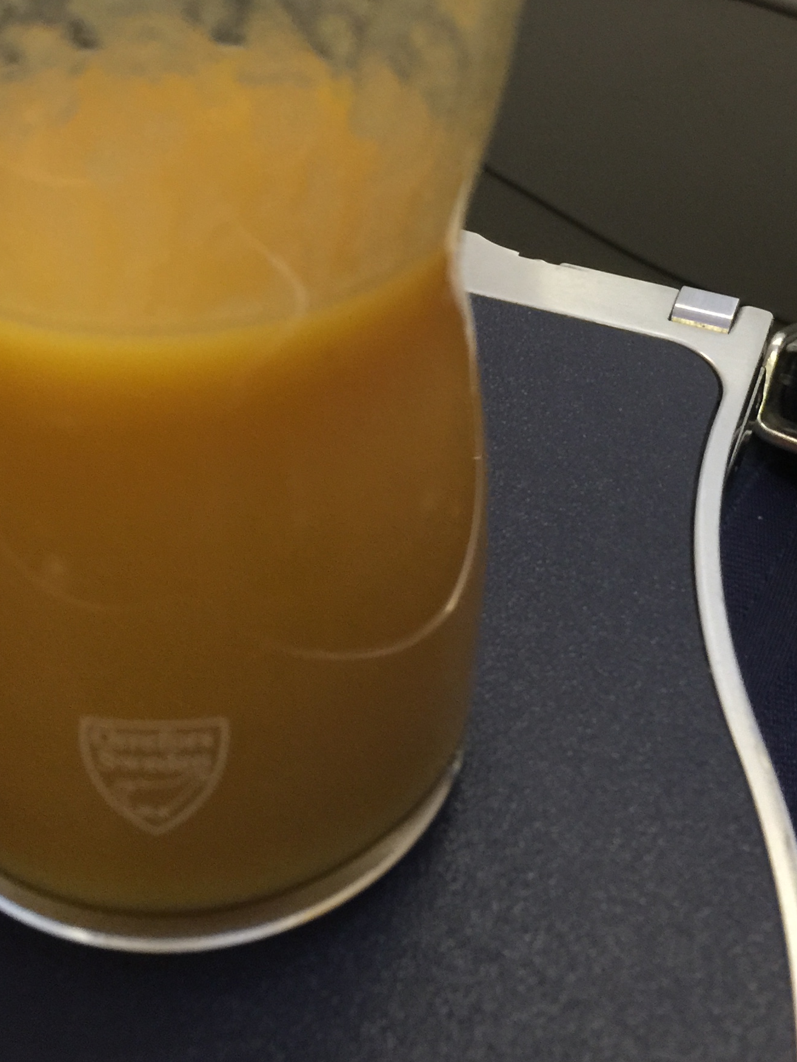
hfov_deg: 27.0
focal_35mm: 54
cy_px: 217
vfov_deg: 34.5
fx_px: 1658
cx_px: 425
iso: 100
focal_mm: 4.15
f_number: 2.2
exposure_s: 1/4
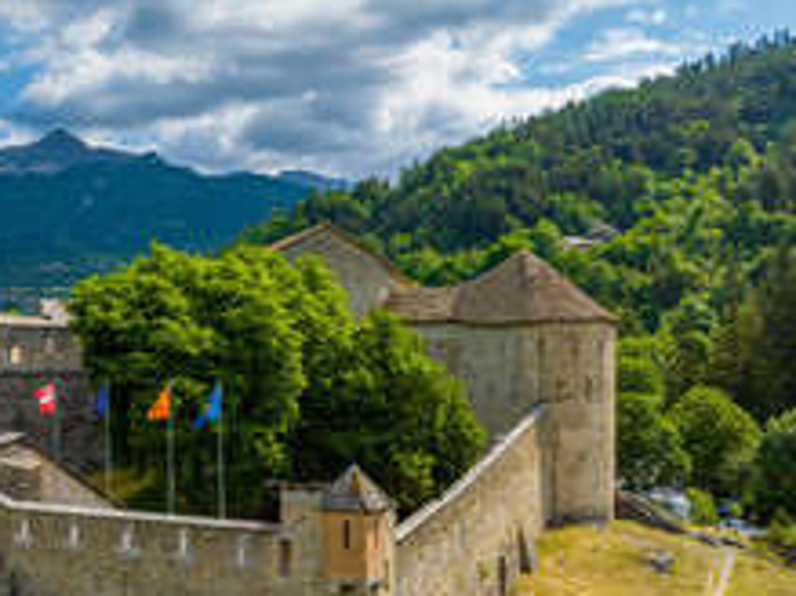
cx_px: 225
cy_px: 360
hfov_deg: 44.6
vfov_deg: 35.0
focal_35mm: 41
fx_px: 942
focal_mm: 12.3
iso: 200
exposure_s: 1/400
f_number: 9
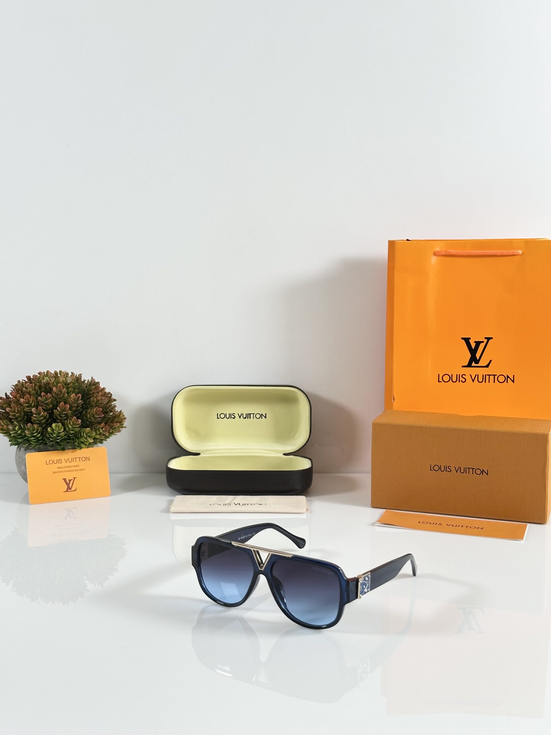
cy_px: 368
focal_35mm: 48
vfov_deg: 39.7
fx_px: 1019
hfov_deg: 30.3
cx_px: 276
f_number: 1.78
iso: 80
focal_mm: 6.86
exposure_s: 1/121
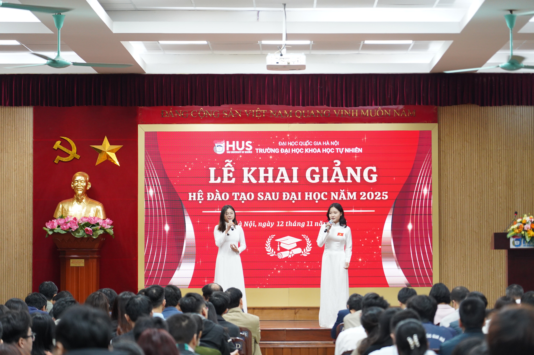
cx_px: 267
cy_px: 178
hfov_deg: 19.7
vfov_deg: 13.1
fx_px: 1541
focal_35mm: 104
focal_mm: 104
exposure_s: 1/125
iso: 3200
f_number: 4
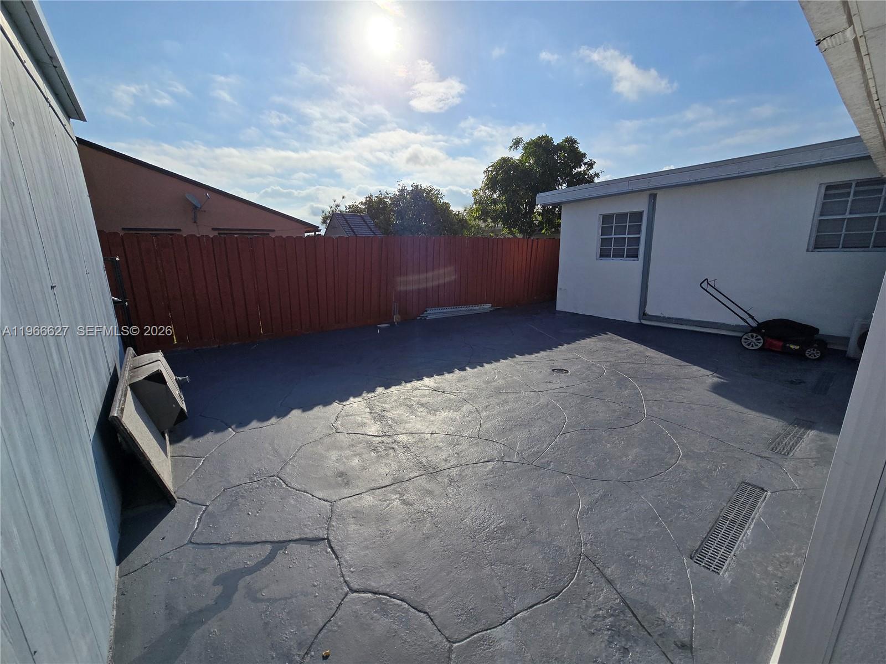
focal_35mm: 13
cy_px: 332
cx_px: 443
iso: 50
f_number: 2.2
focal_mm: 2.2
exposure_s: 1/7122
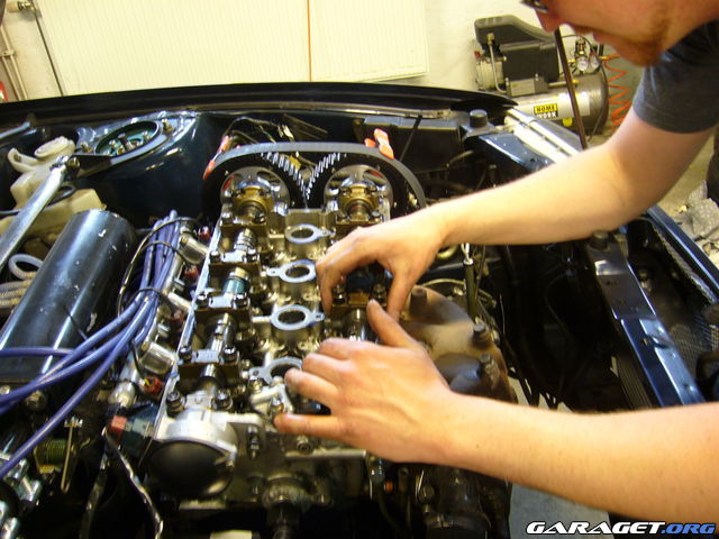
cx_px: 360
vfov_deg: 40.7
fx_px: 727
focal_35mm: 35
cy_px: 270
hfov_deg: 52.6
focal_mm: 5.8
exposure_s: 1/4
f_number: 2.8
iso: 80
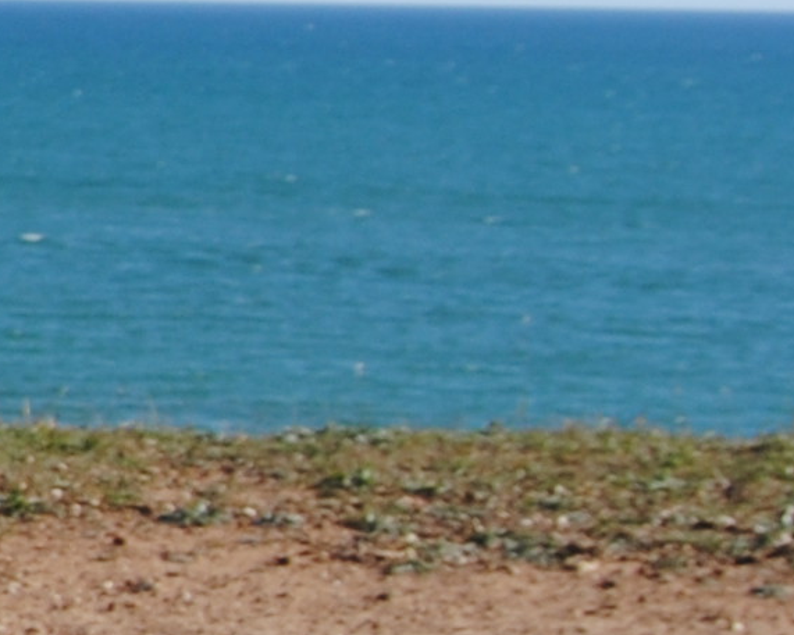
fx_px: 4489
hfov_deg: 8.2
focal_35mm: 191
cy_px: 161
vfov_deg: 8.1
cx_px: -1777
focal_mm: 20
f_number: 8
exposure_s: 1/250
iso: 100
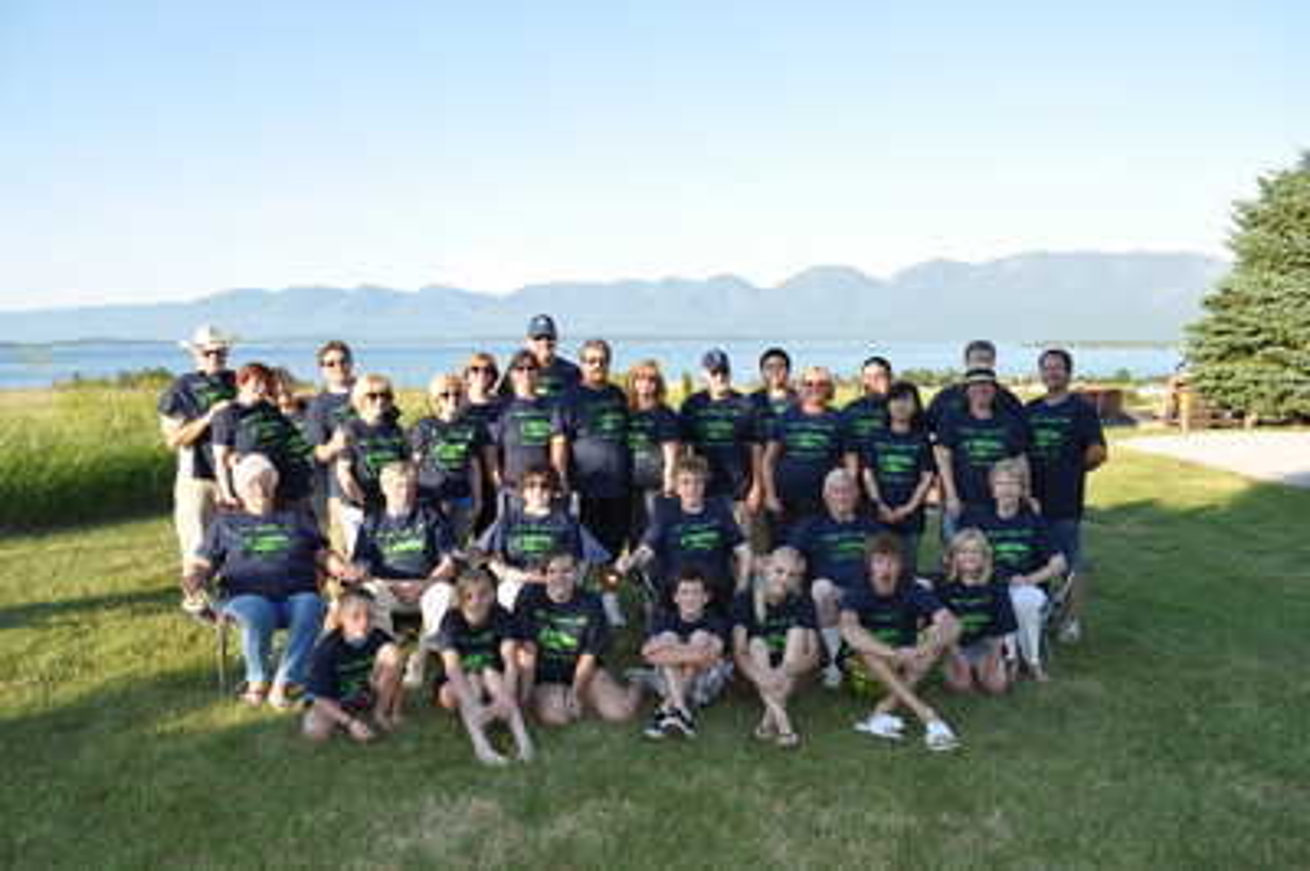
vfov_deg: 43.5
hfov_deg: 62.0
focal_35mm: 30
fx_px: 1091
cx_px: 655
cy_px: 436
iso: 200
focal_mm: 20
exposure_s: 1/200
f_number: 7.1
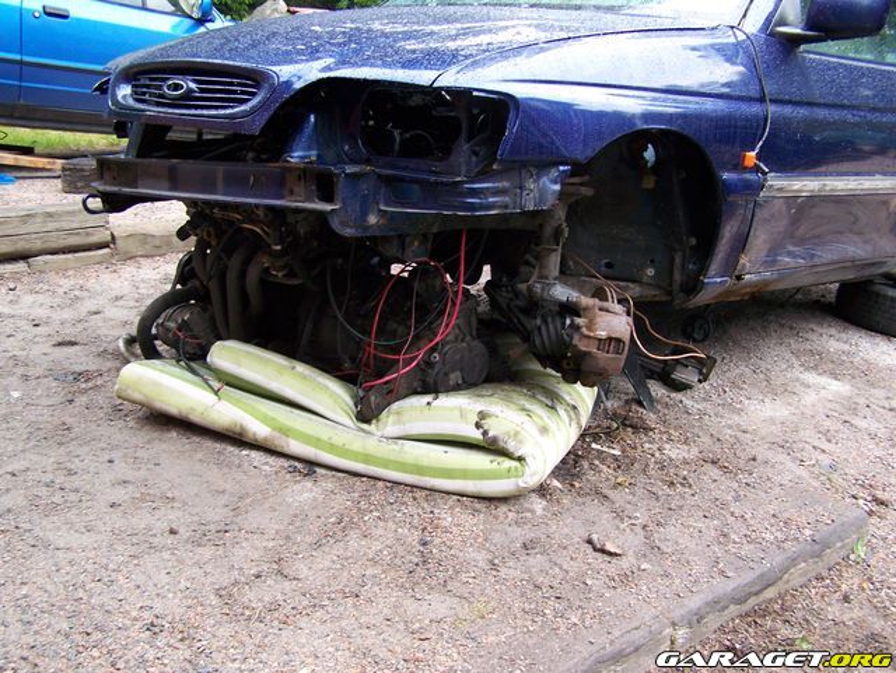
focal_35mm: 38
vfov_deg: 37.8
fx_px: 984
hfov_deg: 48.9
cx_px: 448
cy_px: 336
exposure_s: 1/30
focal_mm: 6.3
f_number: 2.8
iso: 125
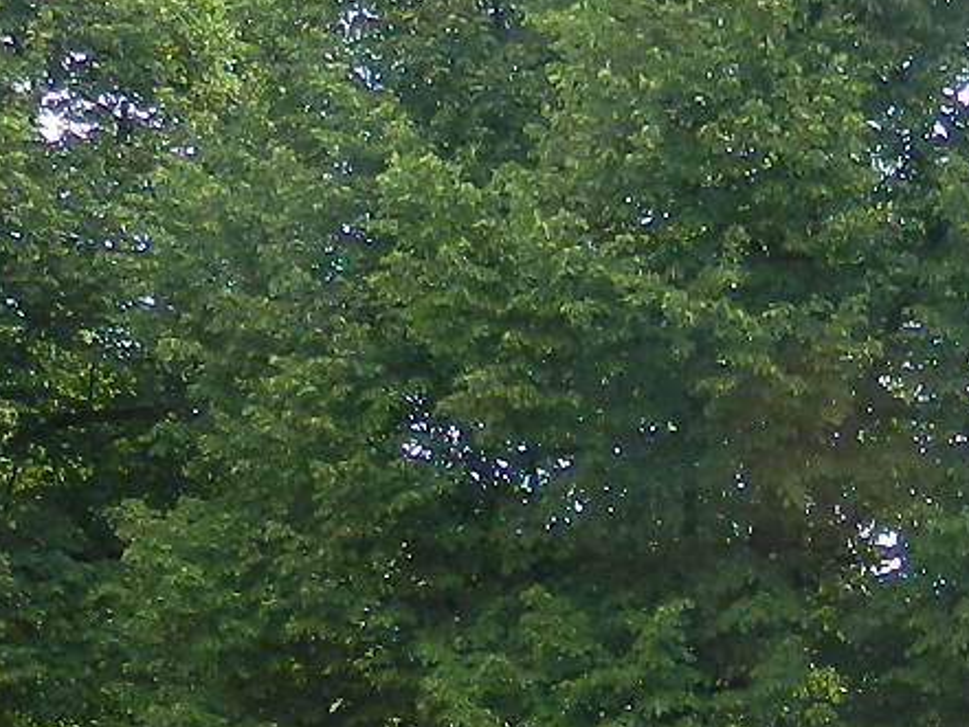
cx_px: 857
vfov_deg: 11.7
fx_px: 3248
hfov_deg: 16.8
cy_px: 1346
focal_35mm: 116
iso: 80
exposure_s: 1/250
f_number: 3.1
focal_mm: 4.5
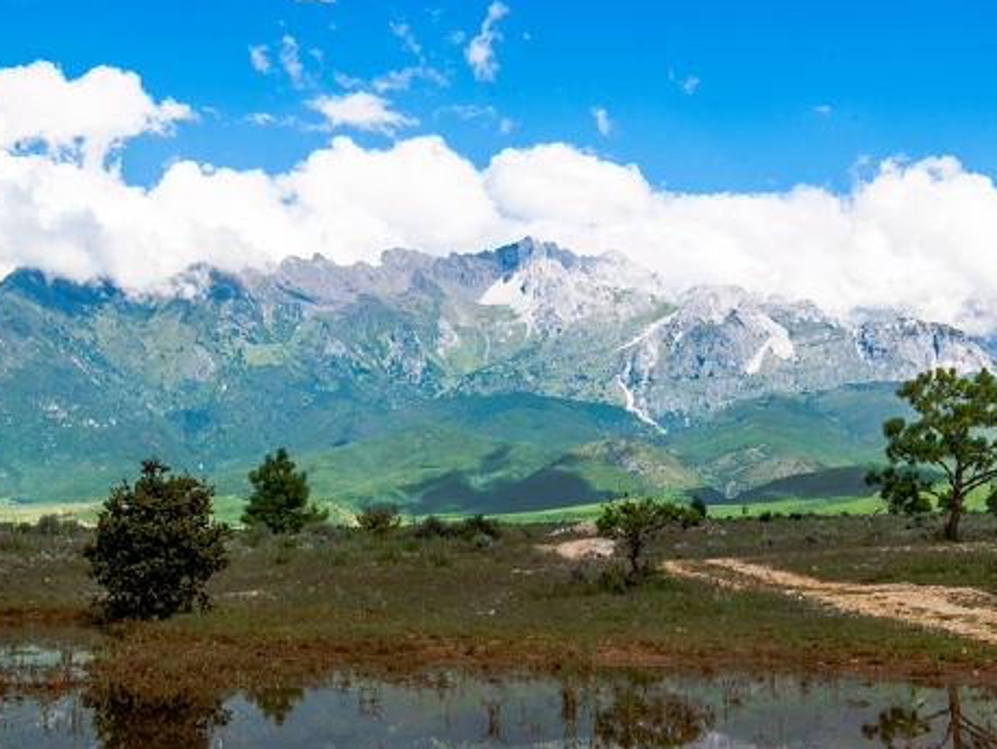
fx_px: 1498
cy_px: 572
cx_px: 666
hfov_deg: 36.4
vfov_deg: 27.6
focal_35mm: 52
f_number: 18
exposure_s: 1/100
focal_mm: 31
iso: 200
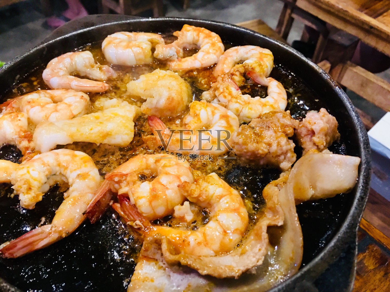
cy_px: 146
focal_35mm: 29
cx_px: 195
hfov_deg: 61.7
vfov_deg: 48.2
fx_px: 327
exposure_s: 1/17
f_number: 2.2
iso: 400
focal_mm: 4.15
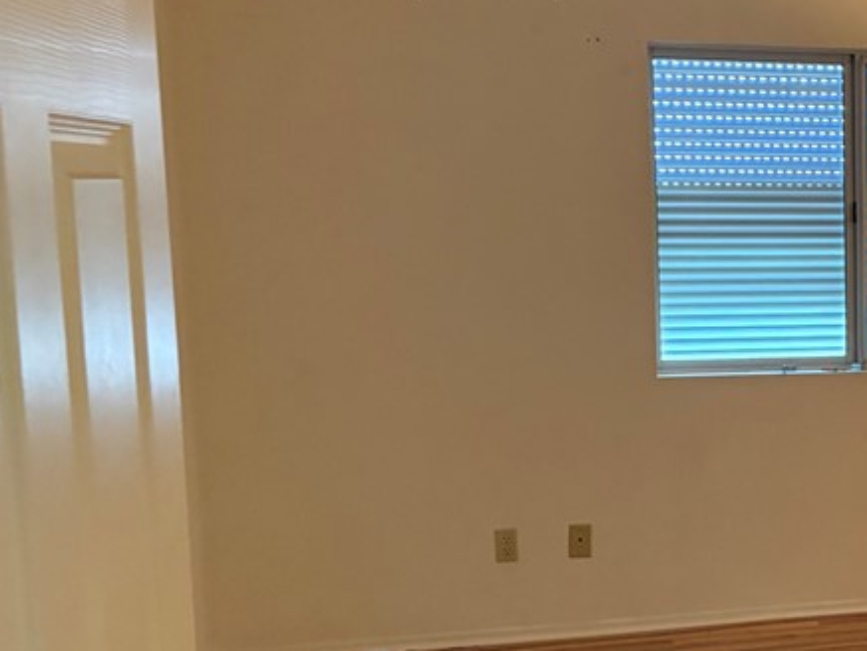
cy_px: 374
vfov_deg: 24.0
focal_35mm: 61
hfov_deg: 28.5
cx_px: 978
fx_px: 1528
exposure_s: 1/40
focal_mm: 5.96
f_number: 1.6
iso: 500
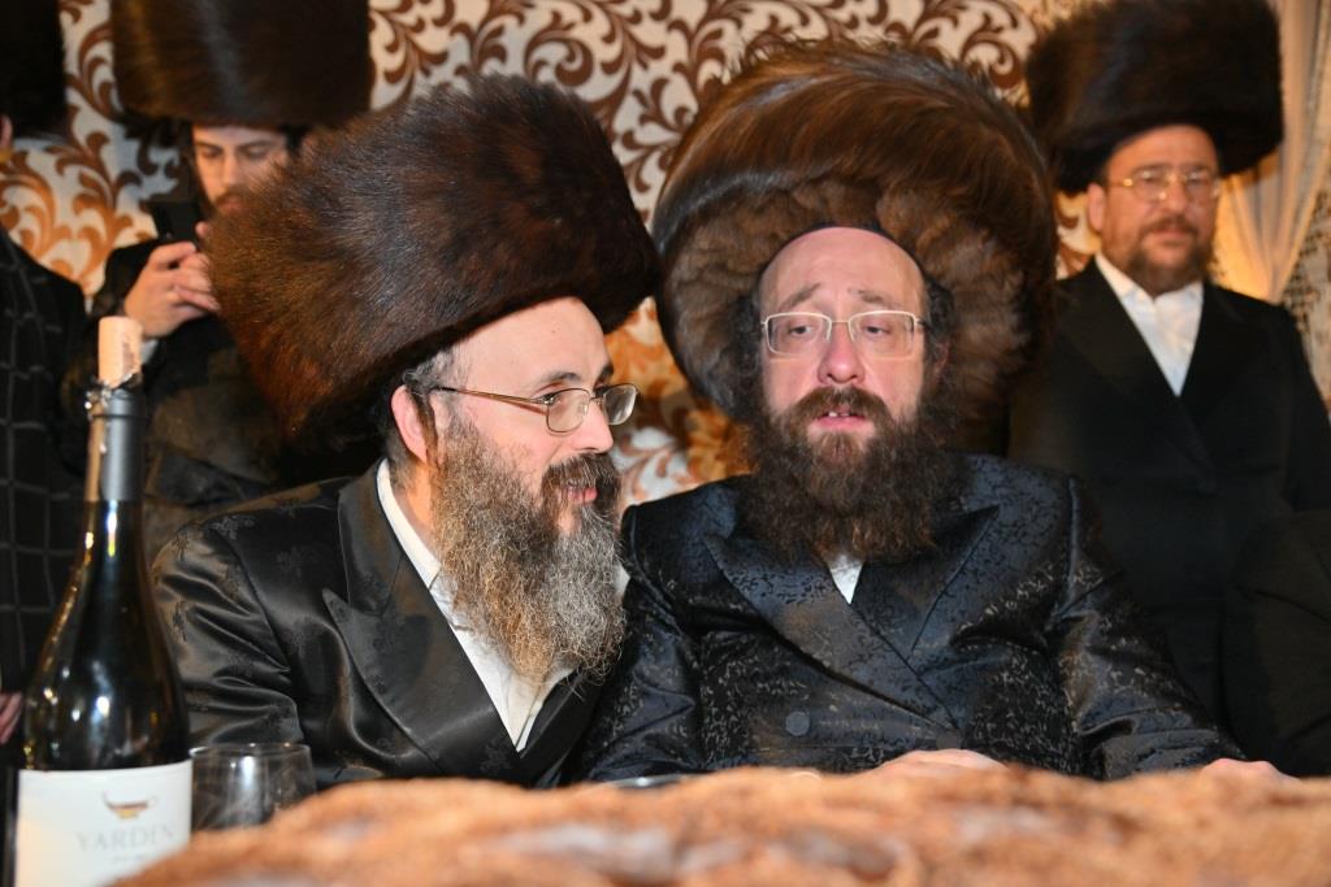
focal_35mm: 38
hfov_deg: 50.7
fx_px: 1405
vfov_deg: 35.1
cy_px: 444
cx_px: 666
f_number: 4
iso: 1000
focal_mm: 38
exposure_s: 1/200
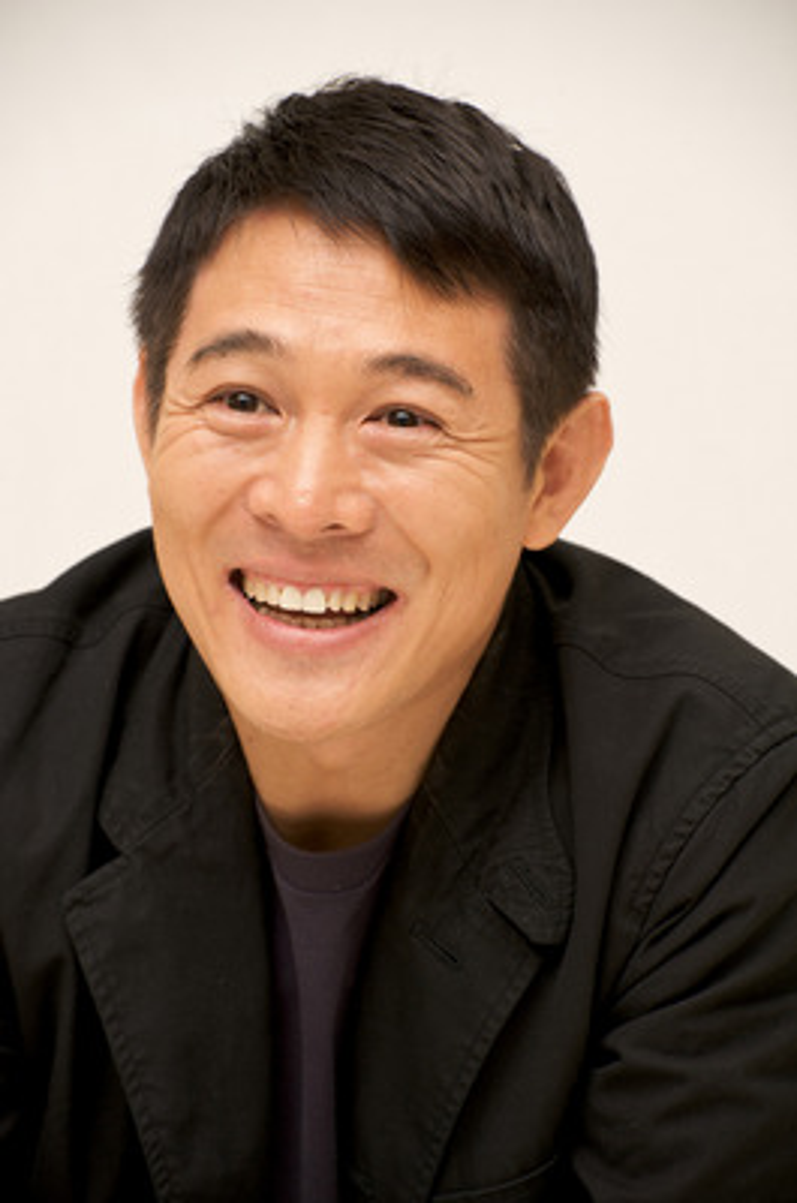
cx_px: 398
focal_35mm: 125
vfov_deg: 16.4
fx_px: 4169
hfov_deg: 10.9
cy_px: 602
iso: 400
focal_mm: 125
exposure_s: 1/60
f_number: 8
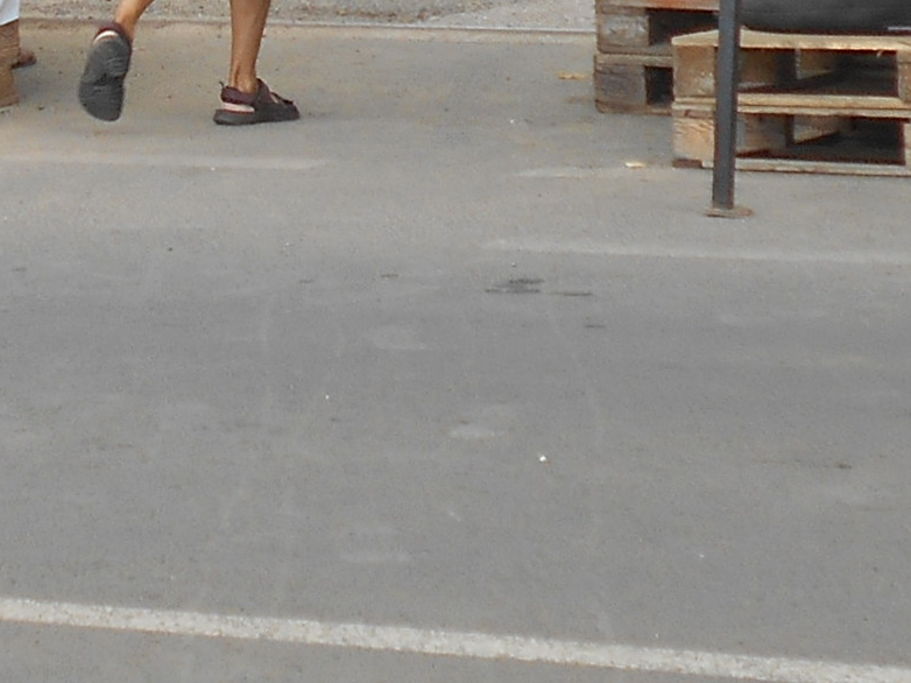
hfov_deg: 10.8
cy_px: -538
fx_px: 4788
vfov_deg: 7.9
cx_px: 163
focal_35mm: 182
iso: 80
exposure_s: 1/160
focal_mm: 6.7
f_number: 3.9
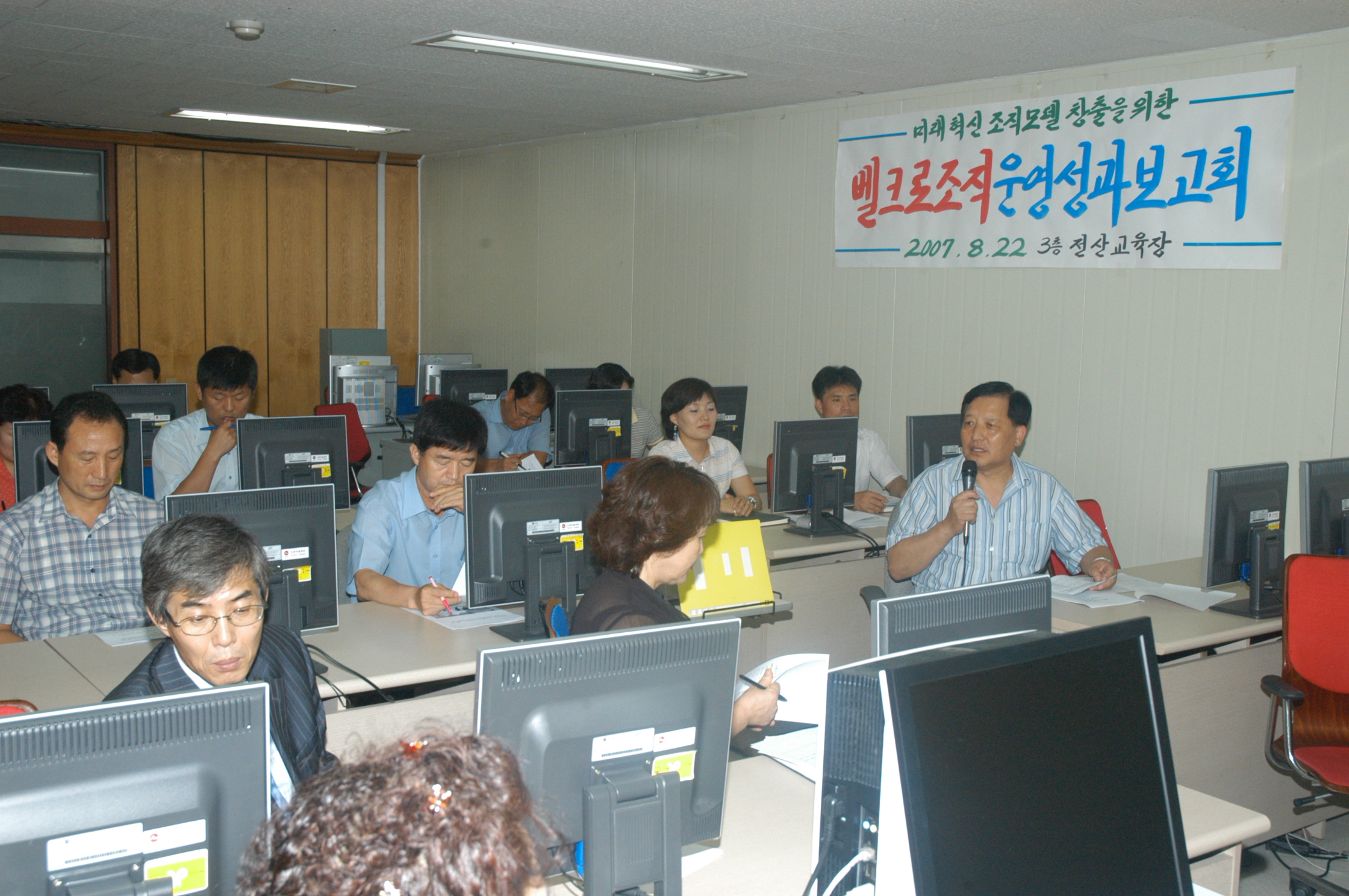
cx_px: 674
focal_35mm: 38
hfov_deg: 51.3
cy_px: 448
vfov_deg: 35.4
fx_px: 1404
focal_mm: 25
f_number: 7.1
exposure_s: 1/60
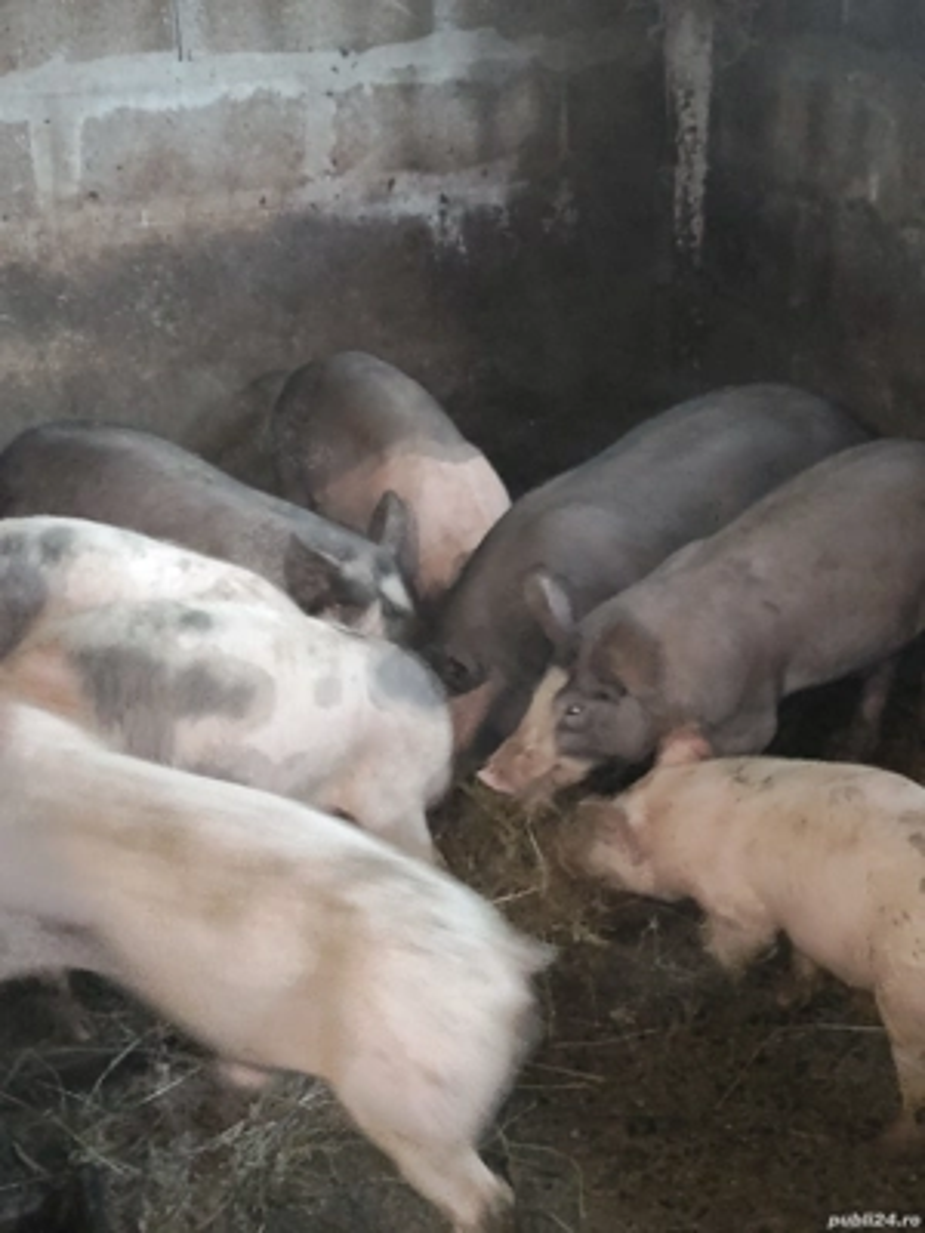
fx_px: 1781
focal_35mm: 50
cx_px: 462
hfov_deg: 29.1
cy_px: 616
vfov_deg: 38.2
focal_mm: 4.15
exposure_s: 1/16.7
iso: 3038
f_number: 1.8
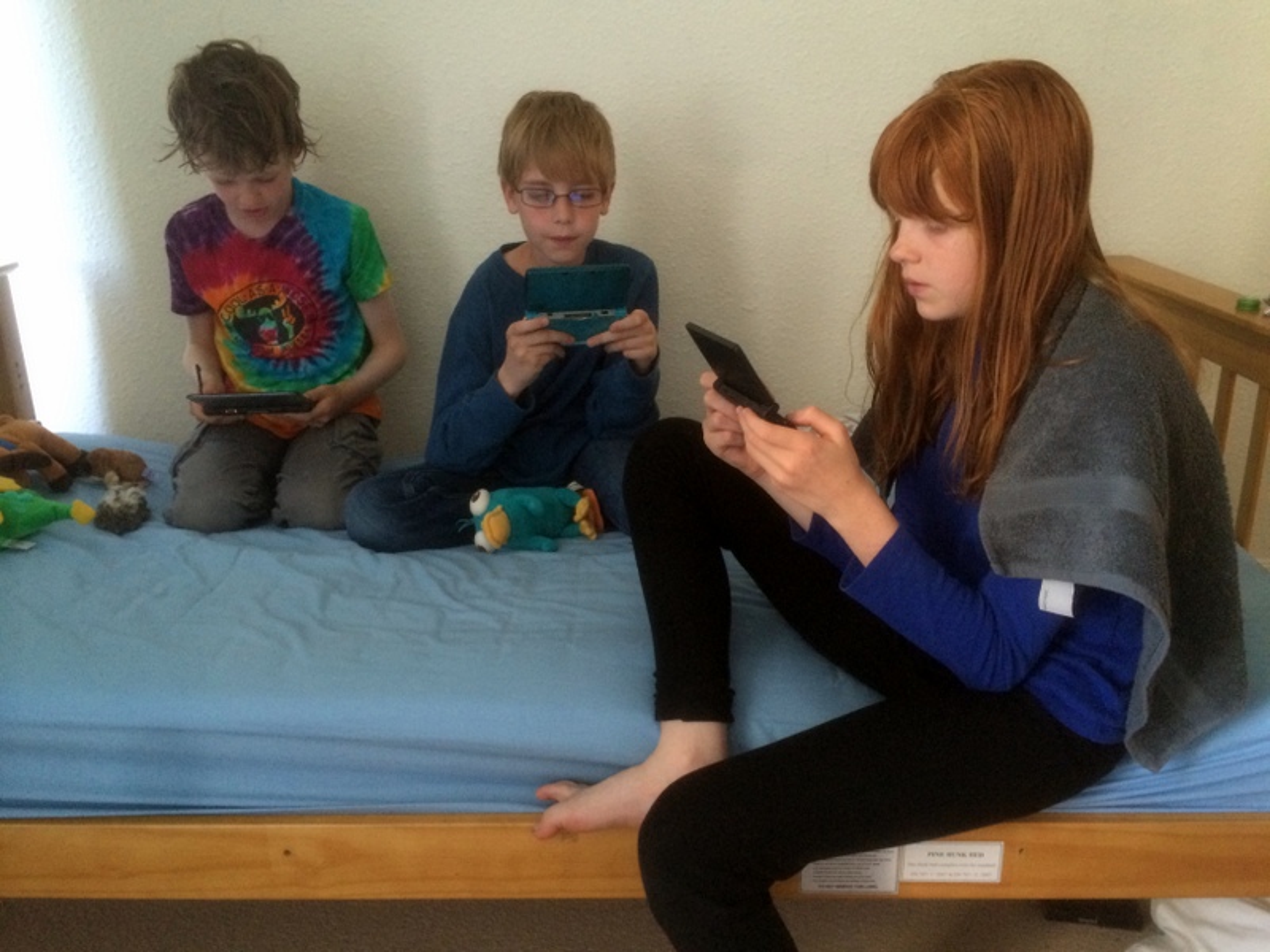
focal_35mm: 30
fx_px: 1101
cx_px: 635
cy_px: 476
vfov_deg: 46.8
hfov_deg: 60.0
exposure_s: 1/17
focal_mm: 4.12
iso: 320
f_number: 2.2
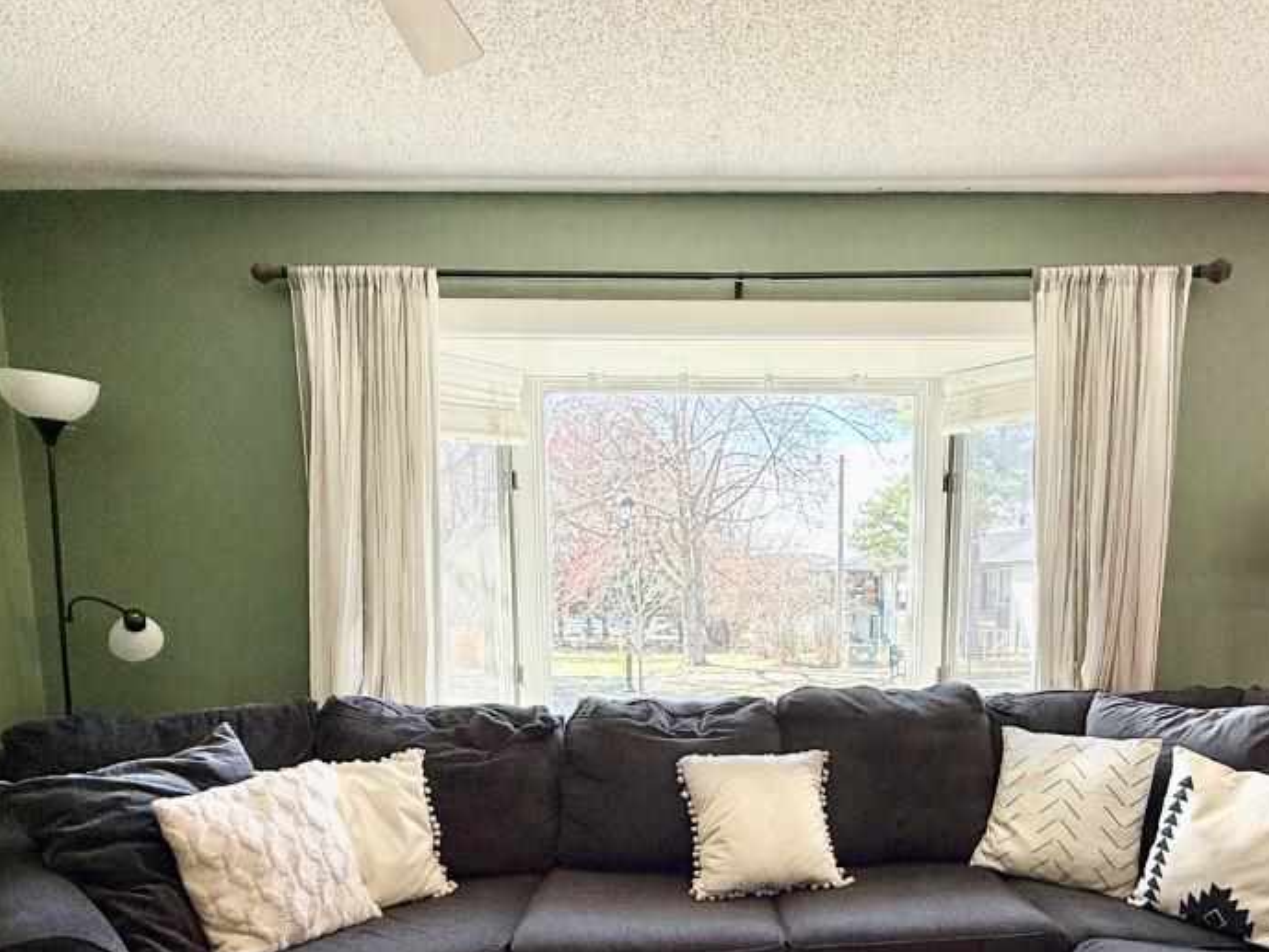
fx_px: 953
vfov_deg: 50.5
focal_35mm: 26
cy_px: 735
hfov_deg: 67.0
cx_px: 720
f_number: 2.2
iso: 50
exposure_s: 1/120
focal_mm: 2.22
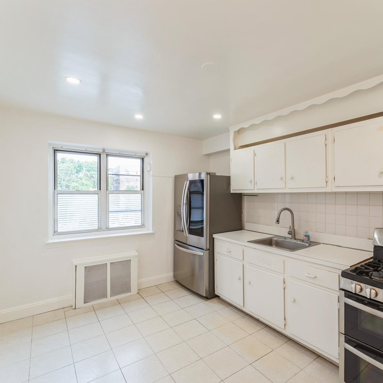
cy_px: 191
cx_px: 220
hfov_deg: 80.2
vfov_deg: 80.7
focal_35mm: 18
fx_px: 225
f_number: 11
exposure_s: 1/5
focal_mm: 14
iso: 100
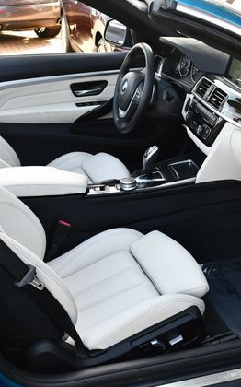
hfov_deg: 23.1
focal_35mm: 56
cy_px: 194
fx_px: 589
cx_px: 100
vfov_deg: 36.3
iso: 400
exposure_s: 1/250
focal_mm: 18
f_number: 4.5
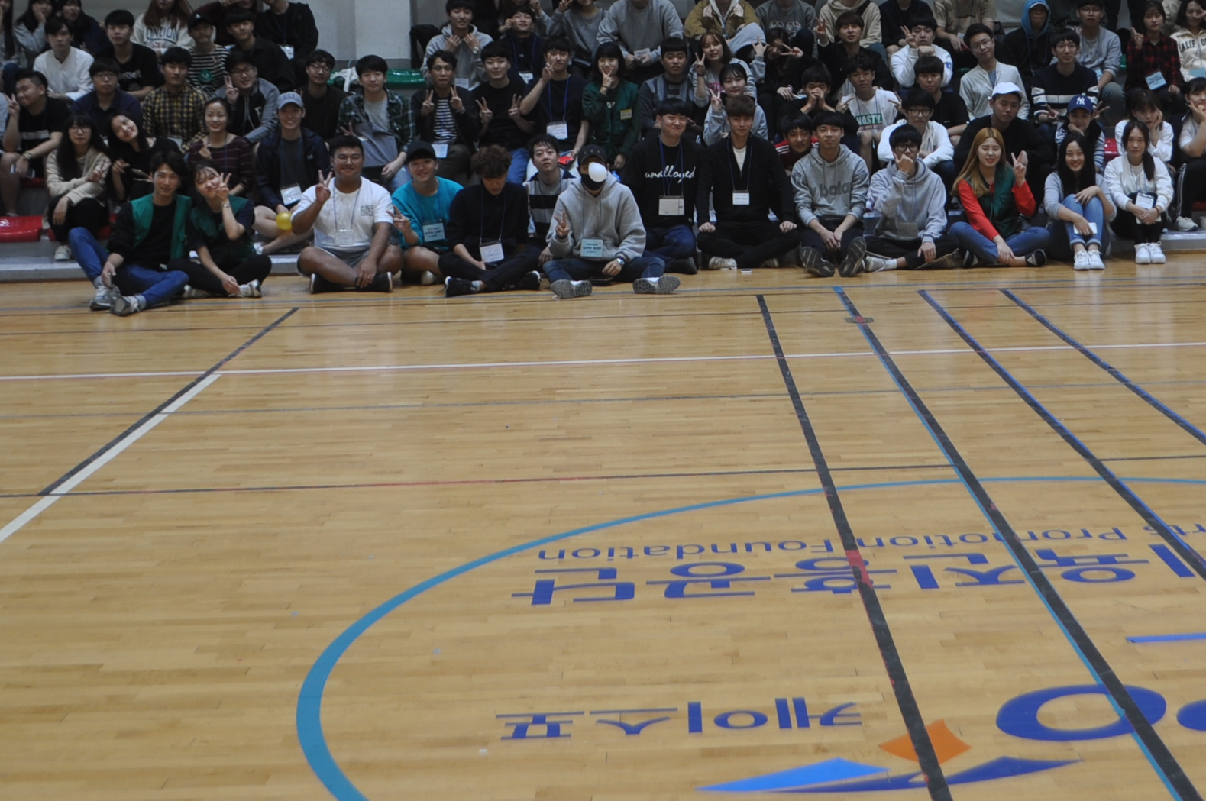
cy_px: 3
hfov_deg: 35.9
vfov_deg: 23.5
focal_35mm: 55
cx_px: 814
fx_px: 1840
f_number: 3.5
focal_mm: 18
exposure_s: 1/50
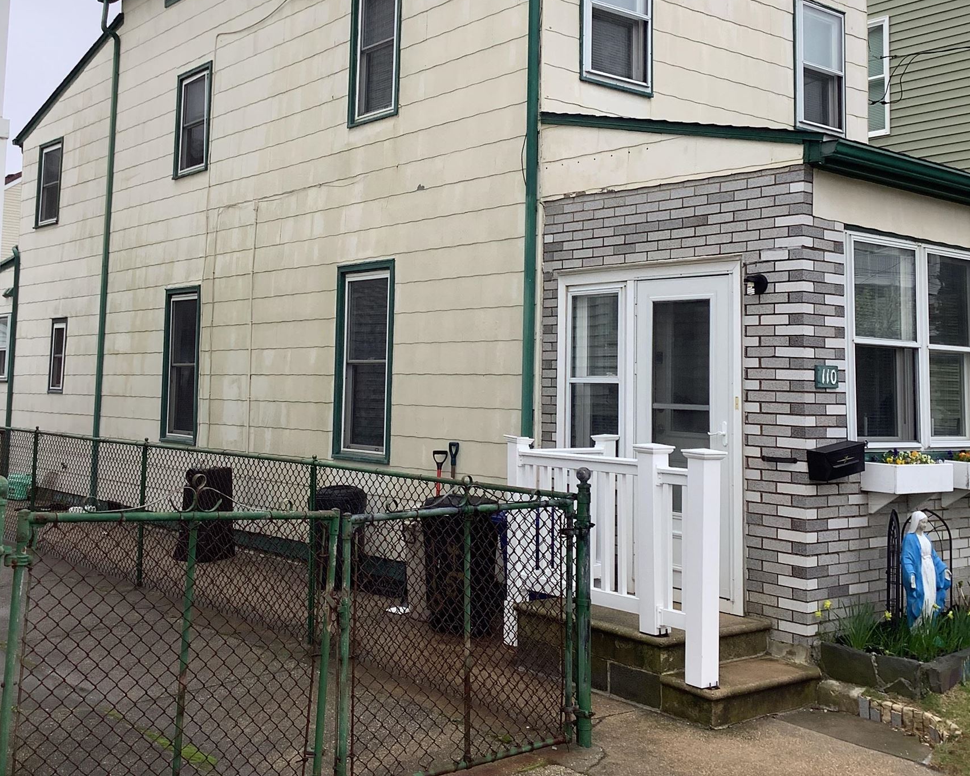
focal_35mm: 41
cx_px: 483
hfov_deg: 44.8
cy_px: 284
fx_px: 1177
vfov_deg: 36.3
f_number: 2.4
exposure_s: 1/172
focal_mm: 3.3
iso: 25
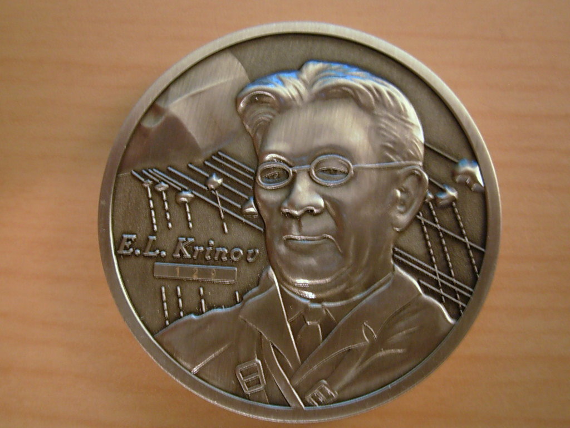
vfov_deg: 37.7
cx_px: 285
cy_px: 214
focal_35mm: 38
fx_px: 626
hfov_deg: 49.0
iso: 94
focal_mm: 6.3
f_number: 2.9
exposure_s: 1/4
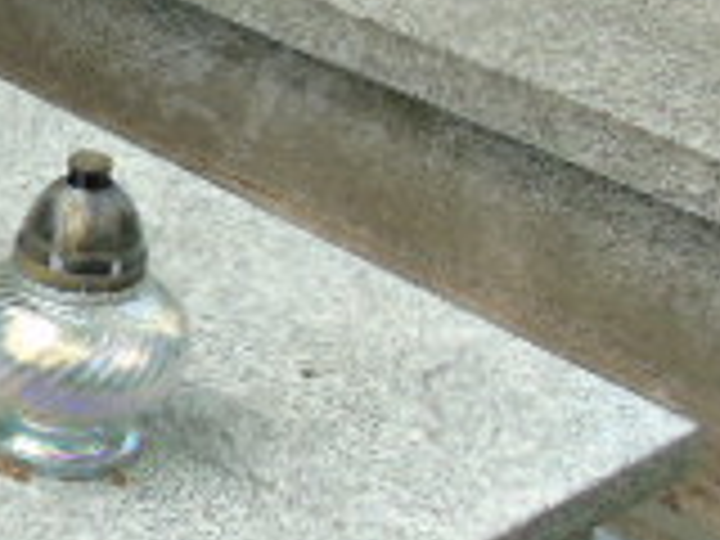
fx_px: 2080
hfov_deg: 17.4
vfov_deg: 14.8
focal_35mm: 100
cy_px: 180
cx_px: -410
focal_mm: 4.4
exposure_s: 1/200
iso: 80
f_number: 3.4
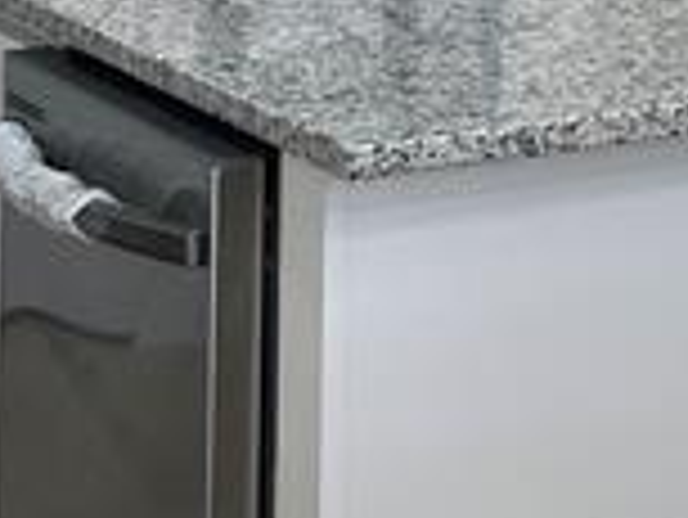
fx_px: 3461
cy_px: -815
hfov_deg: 10.6
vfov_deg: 7.8
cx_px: 1273
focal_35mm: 174
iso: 50
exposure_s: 1/164
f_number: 1.6
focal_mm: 5.1
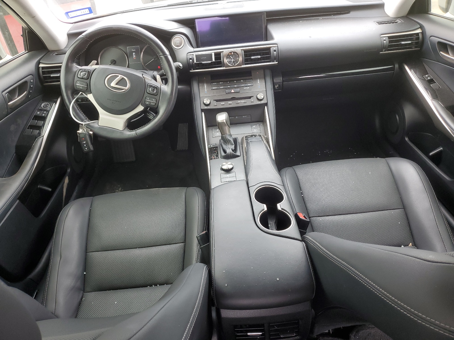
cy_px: 170
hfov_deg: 67.3
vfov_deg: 53.1
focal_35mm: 26
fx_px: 341
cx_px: 227
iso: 55
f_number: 1.5
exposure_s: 1/120
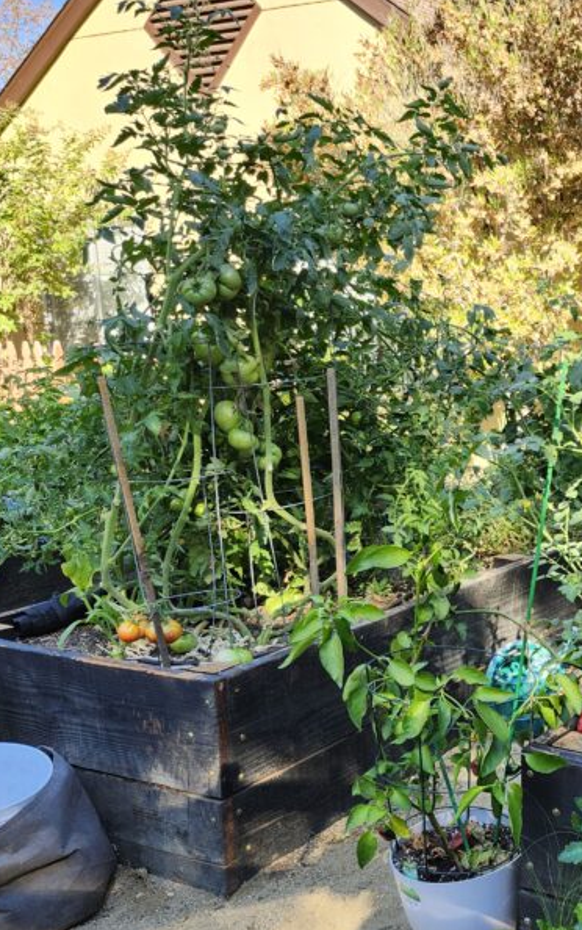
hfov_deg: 28.3
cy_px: 570
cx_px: 609
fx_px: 1064
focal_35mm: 42
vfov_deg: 46.8
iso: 25
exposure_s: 1/180
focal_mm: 5.54
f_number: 1.8
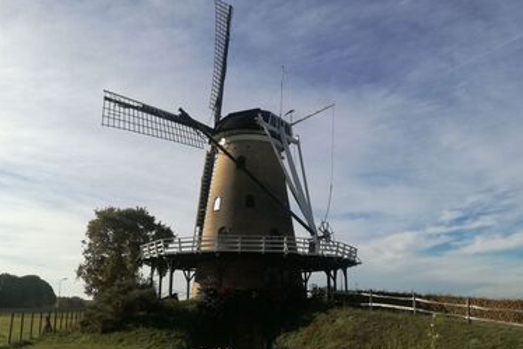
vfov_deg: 43.5
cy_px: 207
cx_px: 248
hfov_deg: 61.9
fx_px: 436
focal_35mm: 30
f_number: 2
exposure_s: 1/1608
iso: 50
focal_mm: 3.79
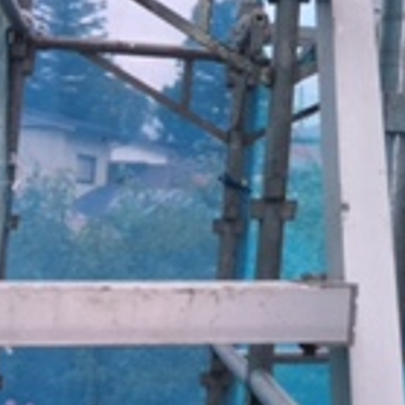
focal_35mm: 118
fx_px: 1562
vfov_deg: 14.6
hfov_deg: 12.4
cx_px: 892
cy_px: 17
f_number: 2.2
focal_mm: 4.15
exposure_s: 1/178
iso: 32
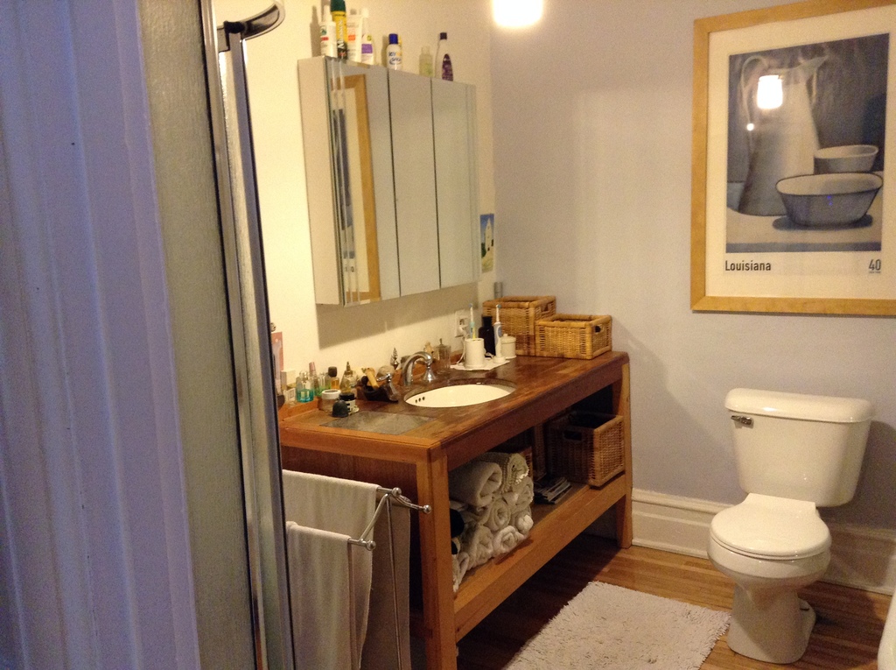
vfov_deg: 42.8
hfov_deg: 55.4
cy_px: 335
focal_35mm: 33
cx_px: 448
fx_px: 853
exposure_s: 1/20
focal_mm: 3.3
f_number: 2.4
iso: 200
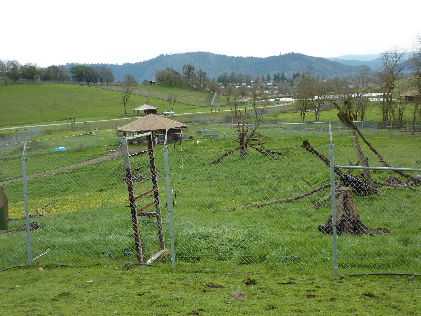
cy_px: 158
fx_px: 486
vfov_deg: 36.0
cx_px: 210
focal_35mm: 40
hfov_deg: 46.8
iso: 160
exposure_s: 1/500
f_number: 3.6
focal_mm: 6.5
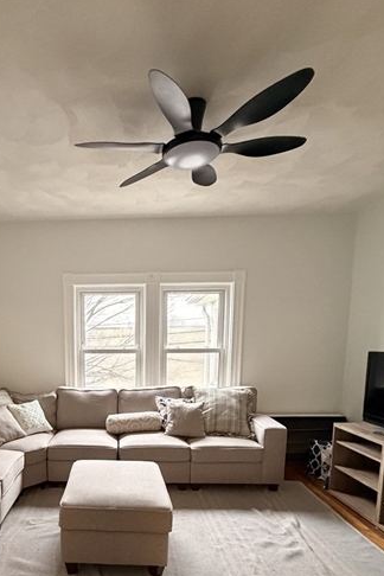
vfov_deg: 73.4
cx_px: 96
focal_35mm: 23
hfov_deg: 52.7
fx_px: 368
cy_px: 391
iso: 800
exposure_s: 1/60
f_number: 2.2
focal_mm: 2.22
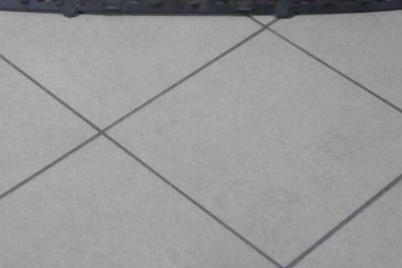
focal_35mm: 114
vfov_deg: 11.7
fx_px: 1274
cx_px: 189
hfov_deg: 17.9
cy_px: -78
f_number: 3.4
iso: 800
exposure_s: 1/15
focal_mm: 8.3
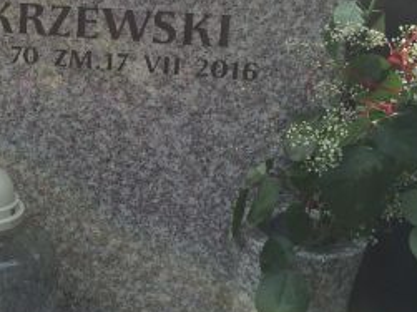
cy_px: 68
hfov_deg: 24.2
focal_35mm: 74
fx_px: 891
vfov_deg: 19.7
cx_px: -66
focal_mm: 4.15
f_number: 2.2
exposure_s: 1/789
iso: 32
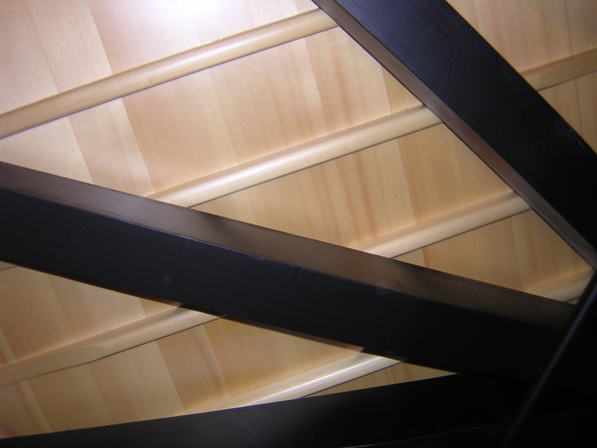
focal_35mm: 36
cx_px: 298
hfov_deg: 51.4
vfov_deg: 39.7
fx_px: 621
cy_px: 224
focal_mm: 4.7
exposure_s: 1/60.1
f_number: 2.6
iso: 100
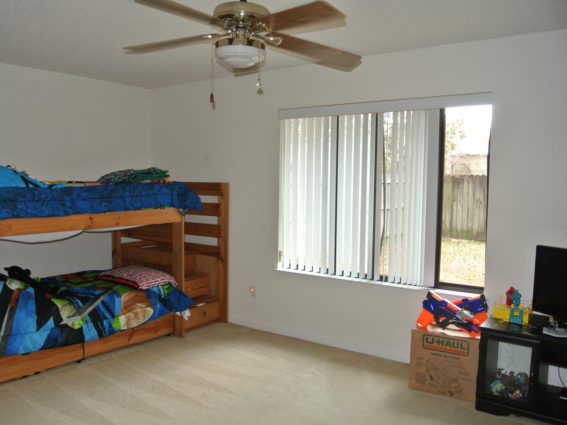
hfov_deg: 59.7
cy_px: 217
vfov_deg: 46.8
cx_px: 242
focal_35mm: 30
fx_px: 491
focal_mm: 10
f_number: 3.5
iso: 400
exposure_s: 1/60
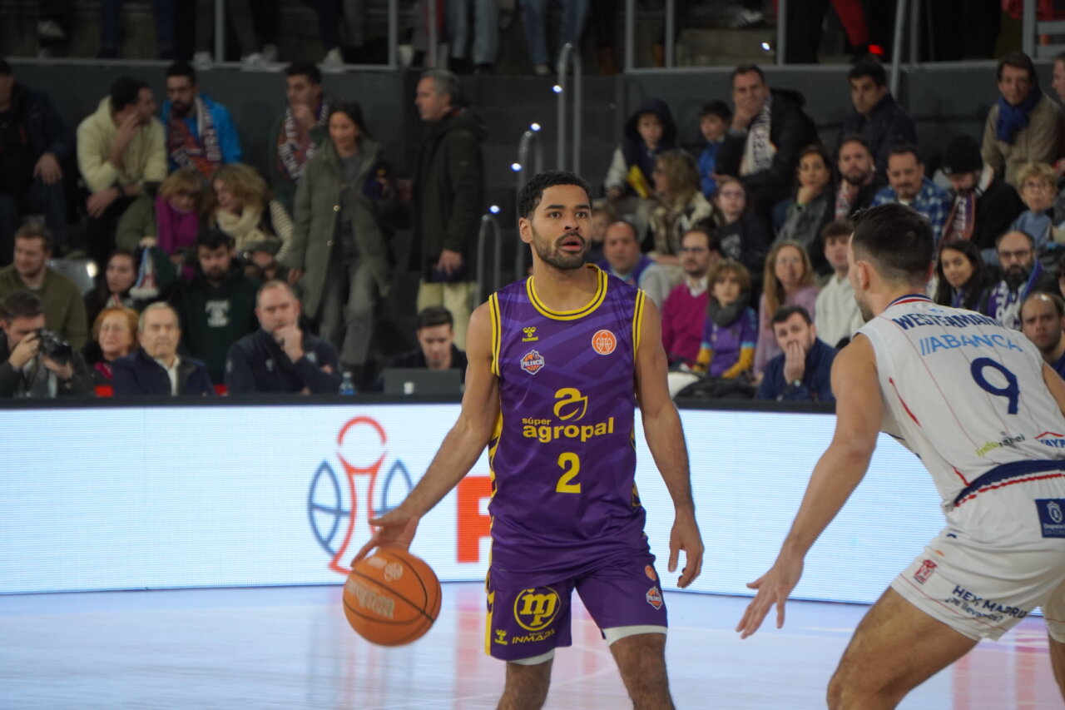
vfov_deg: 4.4
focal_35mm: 309
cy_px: 355
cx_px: 532
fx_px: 9139
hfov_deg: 6.7
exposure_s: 1/320
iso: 1250
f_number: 6.3
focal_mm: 206
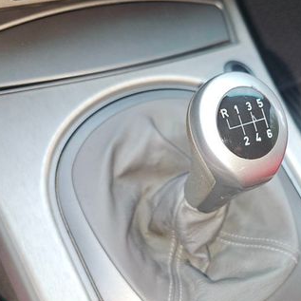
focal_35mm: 41
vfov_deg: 40.8
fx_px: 403
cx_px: 222
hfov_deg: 39.9
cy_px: 177
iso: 64
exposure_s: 1/60
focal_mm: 6.3
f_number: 1.7
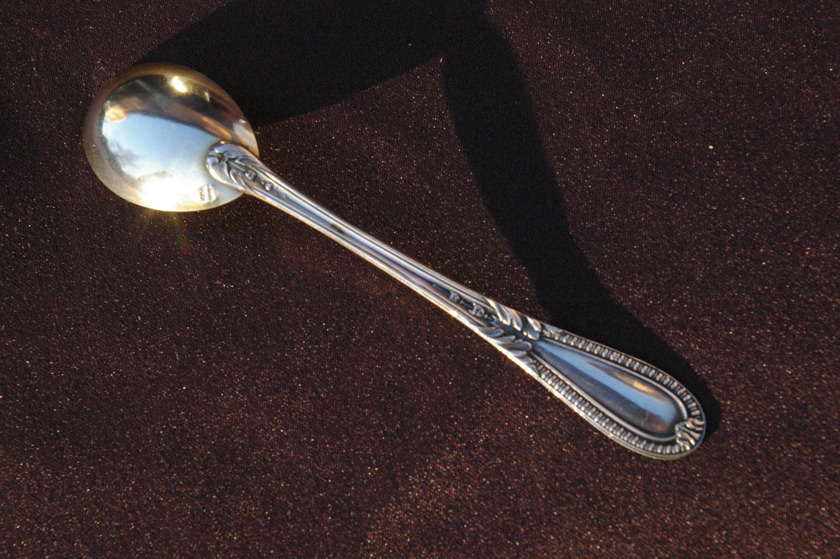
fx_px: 909
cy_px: 280
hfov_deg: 49.6
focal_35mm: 39
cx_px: 420
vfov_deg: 34.1
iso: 1600
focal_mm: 26
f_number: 8
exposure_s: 1/250
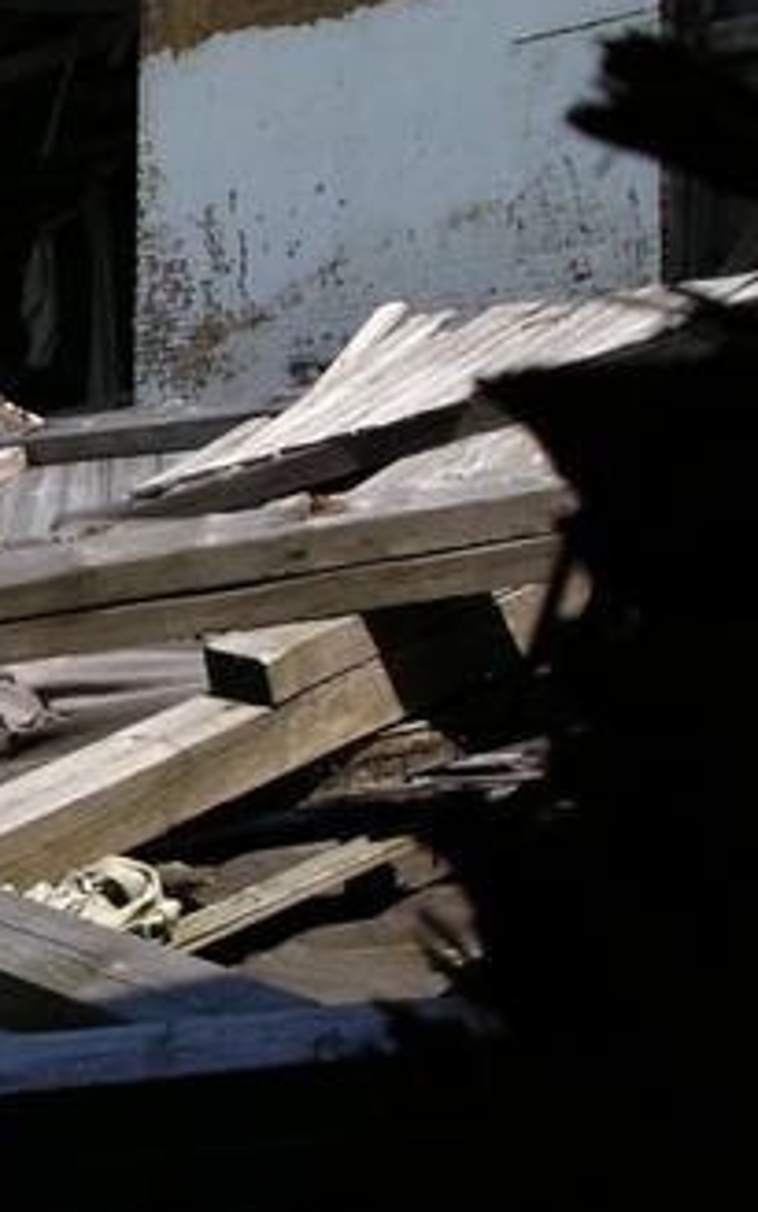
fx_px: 3074
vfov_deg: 22.3
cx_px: -159
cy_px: 495
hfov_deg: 13.6
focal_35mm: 93
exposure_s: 1/320
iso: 64
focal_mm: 9.3
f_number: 5.6
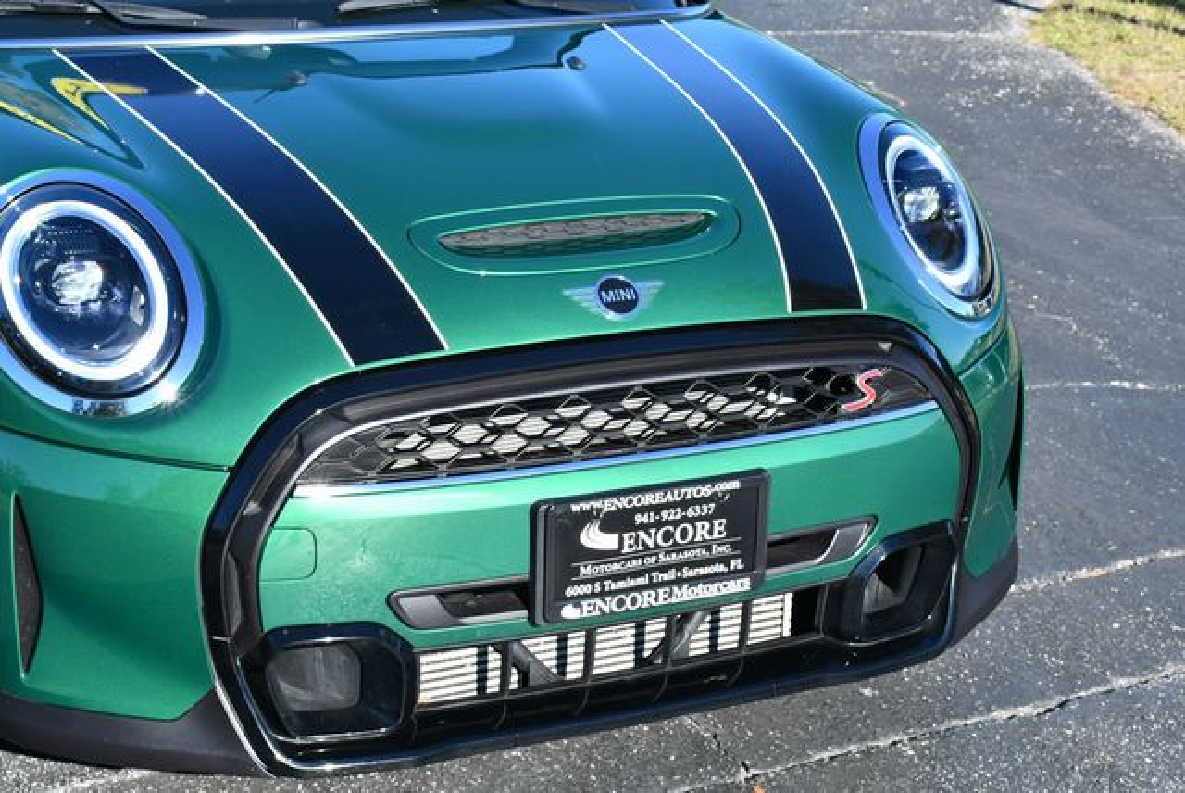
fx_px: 2240
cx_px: 592
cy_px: 396
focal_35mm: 68
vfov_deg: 20.1
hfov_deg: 29.6
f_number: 8
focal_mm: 34
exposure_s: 1/250
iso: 180
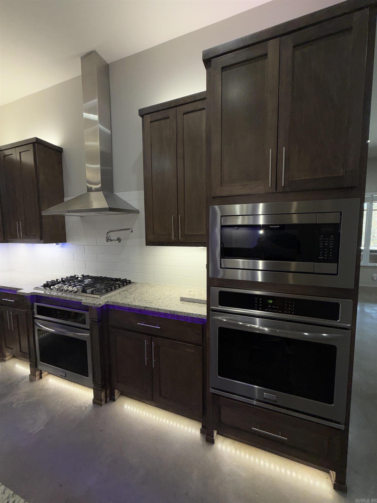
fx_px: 203
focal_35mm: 14
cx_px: 188
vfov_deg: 102.1
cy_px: 252
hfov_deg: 85.7
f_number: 2.2
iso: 25
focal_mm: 2.22
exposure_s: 1/60
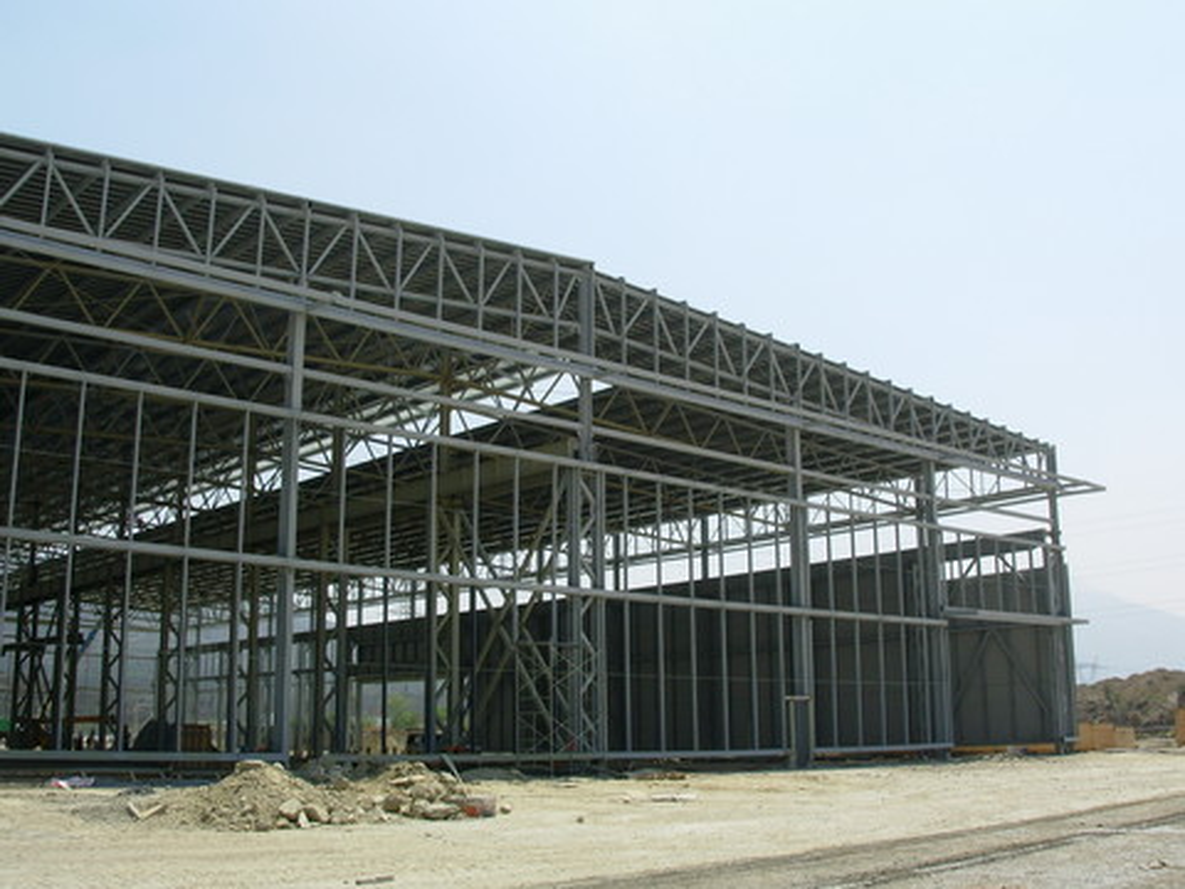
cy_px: 444
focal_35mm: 38
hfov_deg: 49.0
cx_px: 592
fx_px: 1301
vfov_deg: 37.7
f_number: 4.9
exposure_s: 1/497
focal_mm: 6.3
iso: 50
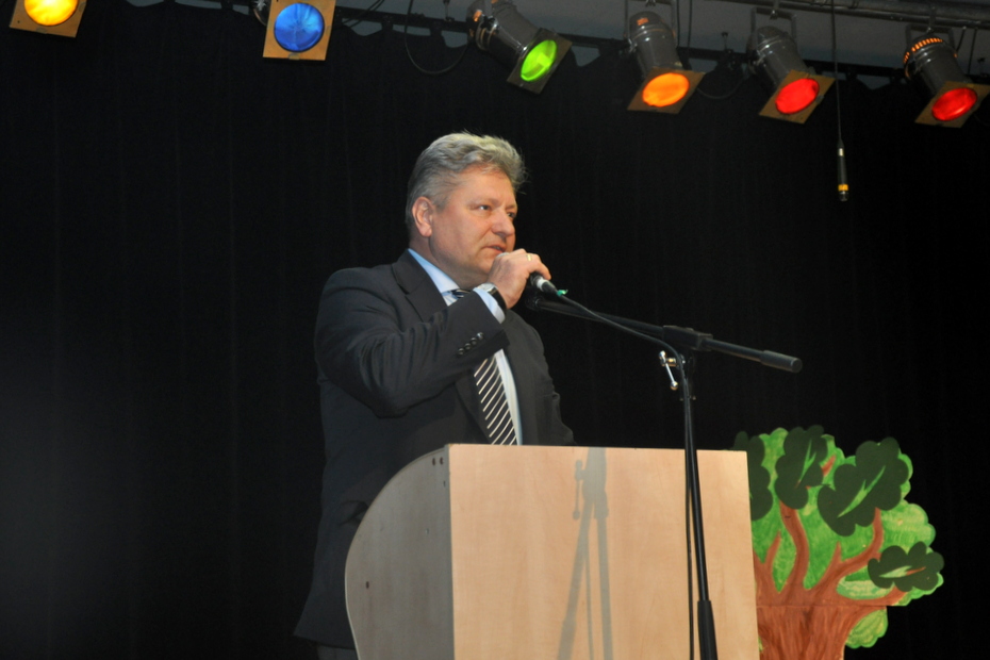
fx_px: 1980
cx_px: 495
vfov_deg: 18.9
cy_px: 330
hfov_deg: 28.1
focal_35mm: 72
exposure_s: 1/60
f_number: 4.8
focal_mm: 48
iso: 800
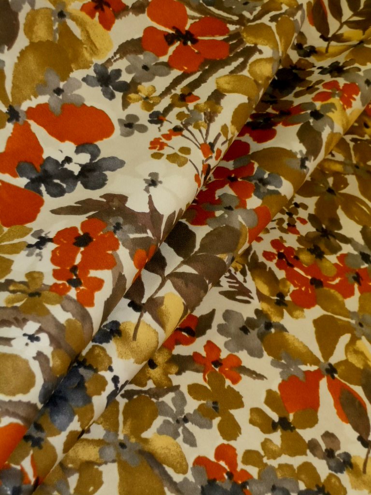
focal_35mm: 63
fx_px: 900
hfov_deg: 23.3
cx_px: 186
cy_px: 248
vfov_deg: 30.7
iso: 800
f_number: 5
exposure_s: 1/80
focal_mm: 11.2
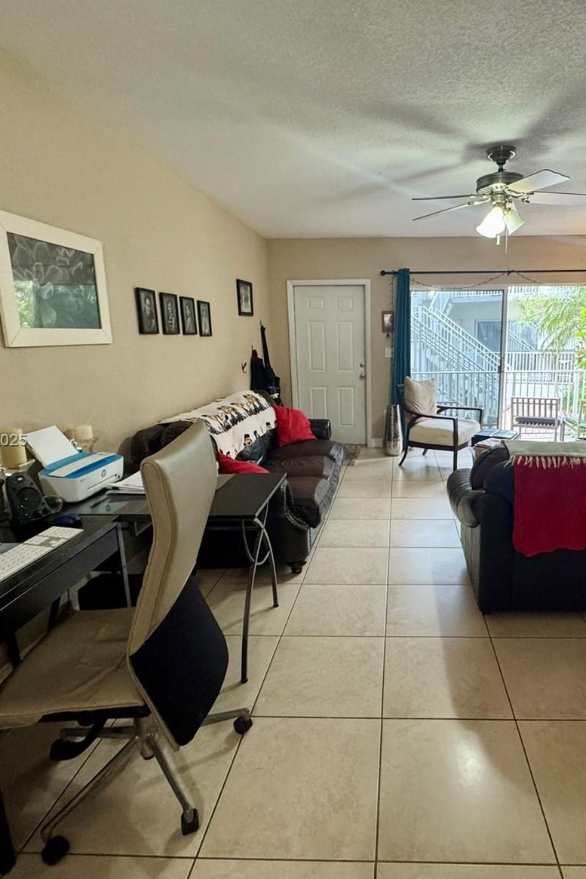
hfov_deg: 60.5
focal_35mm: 20
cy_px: 441
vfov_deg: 84.0
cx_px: 389
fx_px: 488
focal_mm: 2.22
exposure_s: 1/60
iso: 400
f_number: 2.2
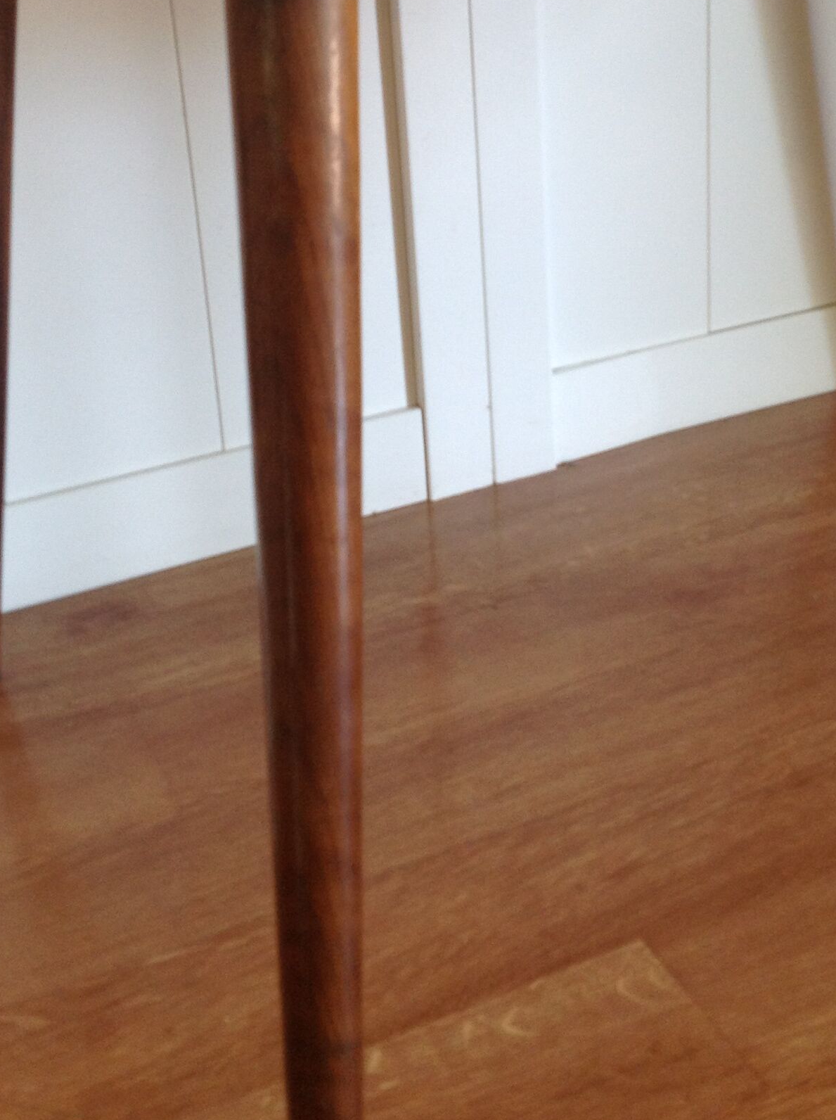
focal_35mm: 57
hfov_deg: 25.5
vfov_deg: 33.3
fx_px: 1840
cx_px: 506
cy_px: 316
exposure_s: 1/17
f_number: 2.4
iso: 80
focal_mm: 4.28
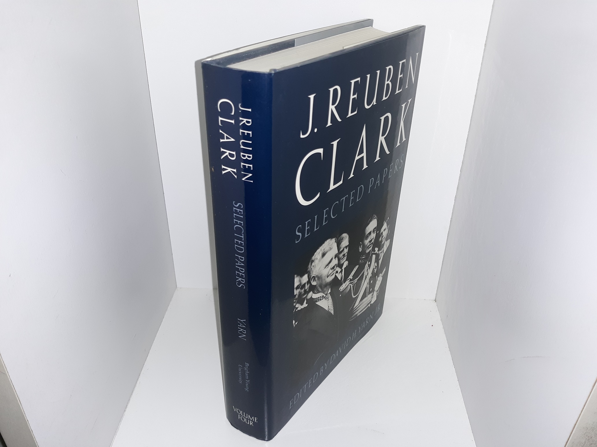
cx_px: 298
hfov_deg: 63.4
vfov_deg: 49.7
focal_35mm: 28
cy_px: 224
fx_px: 483
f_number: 1.7
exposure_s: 1/120
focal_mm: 3.7
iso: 64
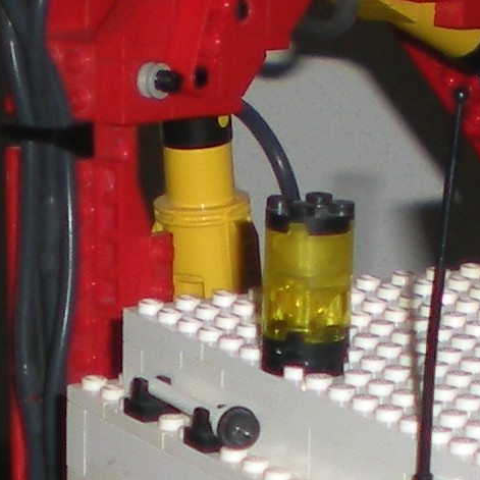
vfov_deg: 7.4
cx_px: 222
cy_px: 652
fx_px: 3655
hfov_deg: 7.5
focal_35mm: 233
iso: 64
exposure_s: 1/60
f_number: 3.1
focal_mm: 6.3
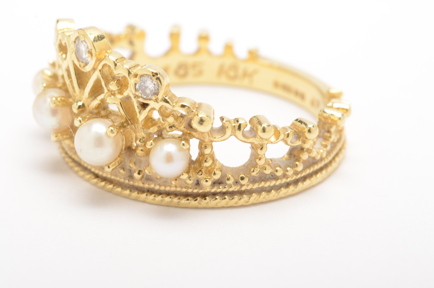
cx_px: 198
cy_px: 112
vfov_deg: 12.1
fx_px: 1360
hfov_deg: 18.1
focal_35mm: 113
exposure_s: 1/160
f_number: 20
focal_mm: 60
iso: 400
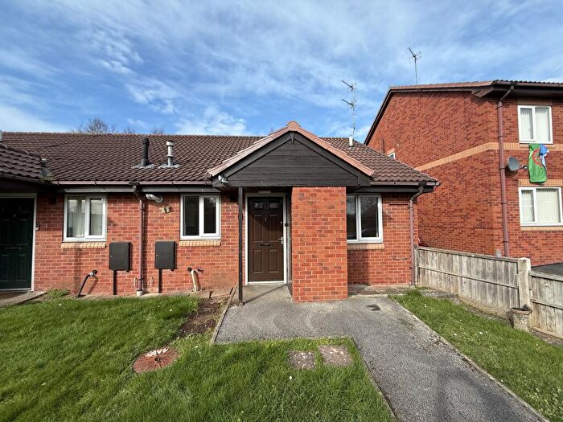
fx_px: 228
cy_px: 211
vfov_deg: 85.7
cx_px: 282
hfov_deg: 102.1
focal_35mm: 14
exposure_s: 1/694
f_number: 2.2
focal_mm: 2.22
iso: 50
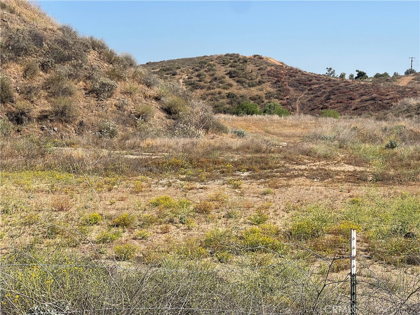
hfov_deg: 30.3
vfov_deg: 22.9
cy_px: 158
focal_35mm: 64
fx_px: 777
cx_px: 210
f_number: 2.2
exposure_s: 1/1155
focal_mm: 7.5
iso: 20
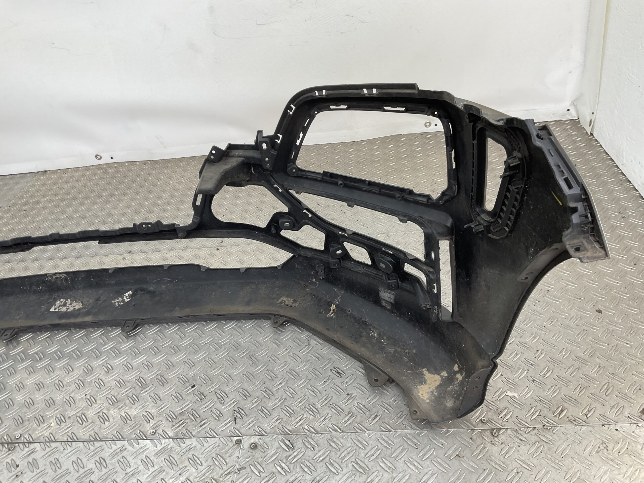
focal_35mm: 29
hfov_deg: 61.7
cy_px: 242
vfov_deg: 48.2
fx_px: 540
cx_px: 322
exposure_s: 1/120
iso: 20
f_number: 1.8
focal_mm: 3
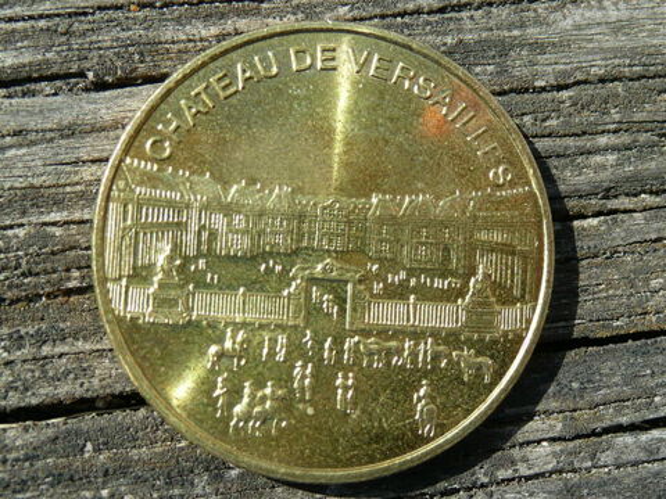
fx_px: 924
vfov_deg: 30.3
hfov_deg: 39.7
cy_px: 250
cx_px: 333
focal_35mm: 48
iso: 100
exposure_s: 1/500
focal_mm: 6.5
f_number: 3.9
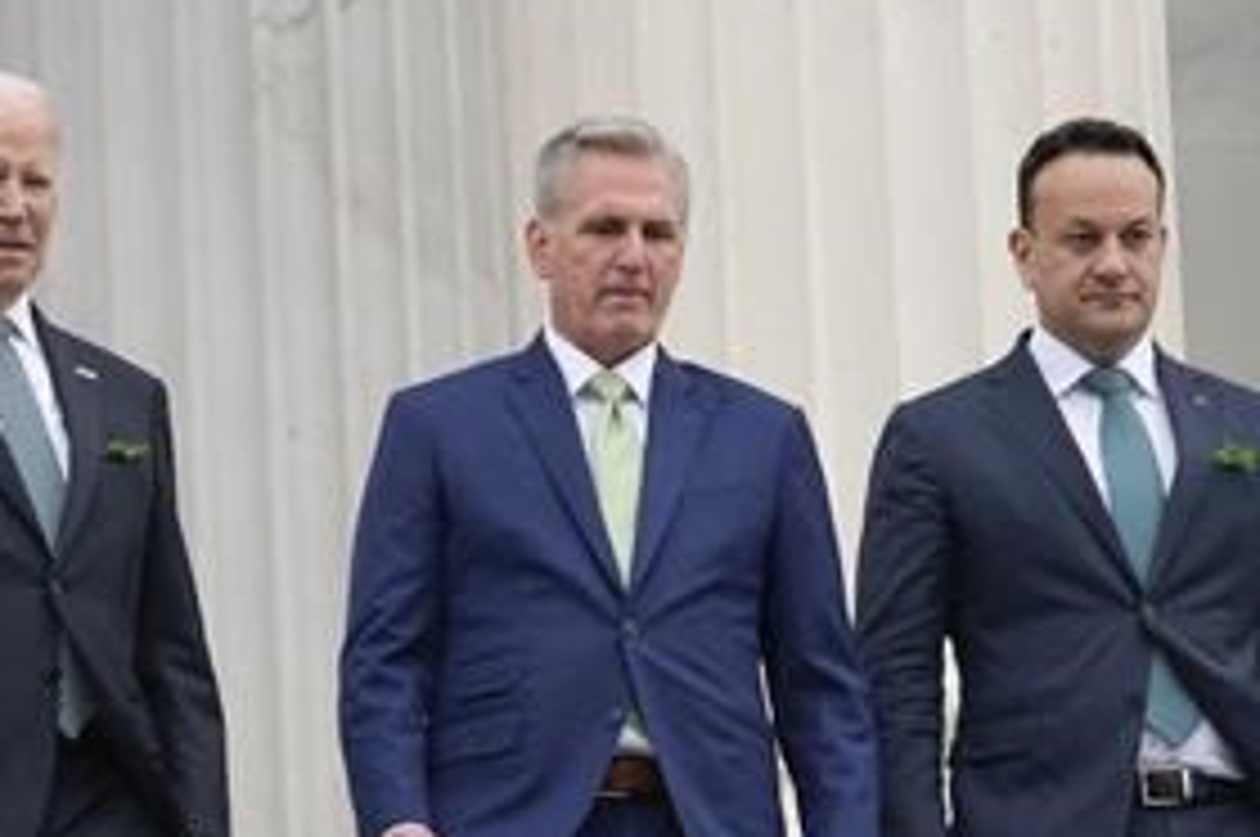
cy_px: 704
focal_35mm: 532
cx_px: 562
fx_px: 18598
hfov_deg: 3.9
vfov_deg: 2.6
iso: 1250
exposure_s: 1/1600
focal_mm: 229
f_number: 5.6
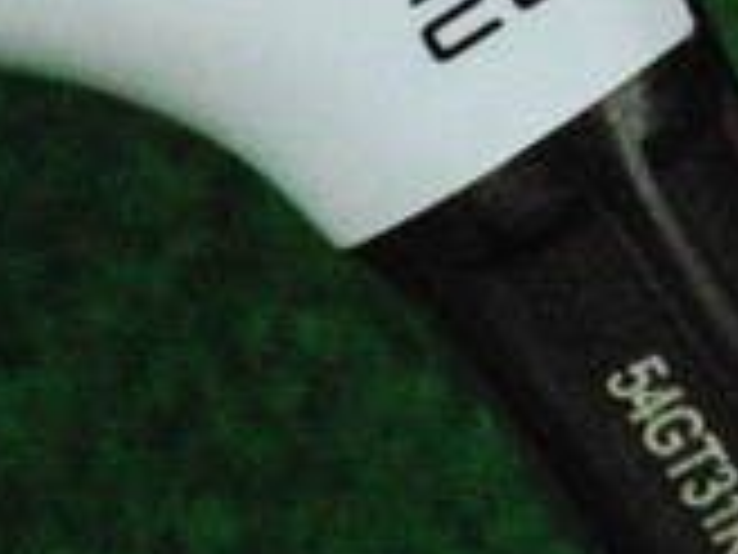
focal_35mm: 144
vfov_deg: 10.3
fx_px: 3070
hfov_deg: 13.7
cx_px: 477
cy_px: 140
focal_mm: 6.42
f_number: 3.6
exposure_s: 1/500
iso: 3200
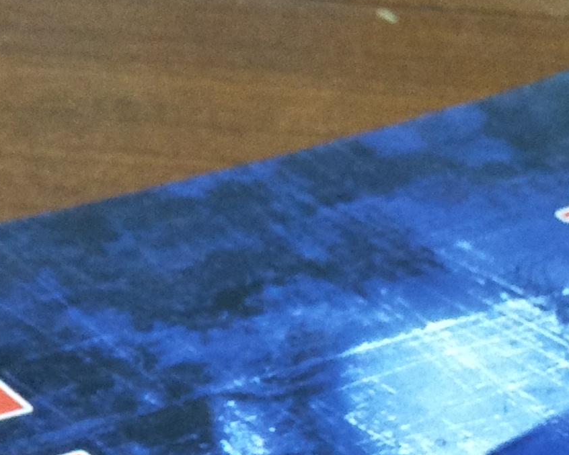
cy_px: 880
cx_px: 367
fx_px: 1617
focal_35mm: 96
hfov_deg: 19.9
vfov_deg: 13.8
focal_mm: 3.46
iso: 439
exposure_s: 1/33
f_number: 2.2
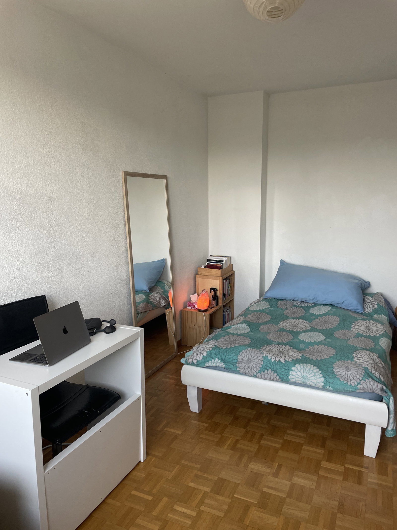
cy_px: 265
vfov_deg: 67.3
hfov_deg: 53.1
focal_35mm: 26
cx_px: 198
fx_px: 398
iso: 100
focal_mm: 4.2
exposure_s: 1/100
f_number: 1.6
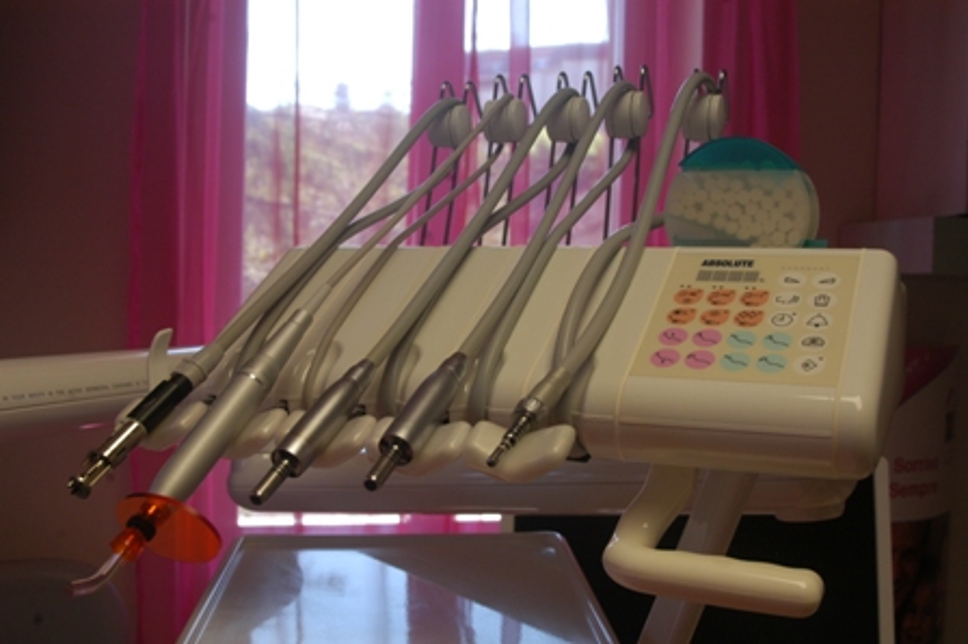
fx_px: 1048
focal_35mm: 39
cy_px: 322
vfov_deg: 34.2
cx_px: 484
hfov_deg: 49.6
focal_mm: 26
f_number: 6.3
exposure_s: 1/160
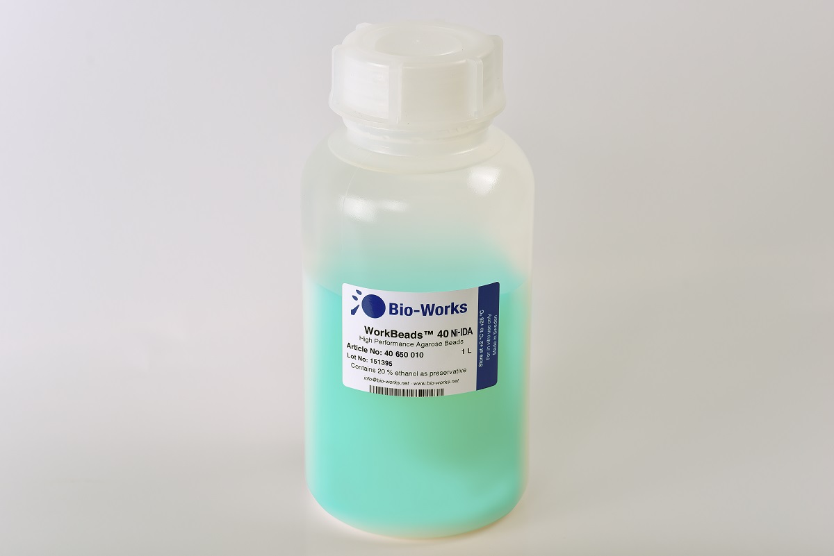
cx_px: 417
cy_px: 278
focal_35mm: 105
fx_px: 2433
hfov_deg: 19.4
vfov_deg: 13.1
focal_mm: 105
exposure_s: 1/160
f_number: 8
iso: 50
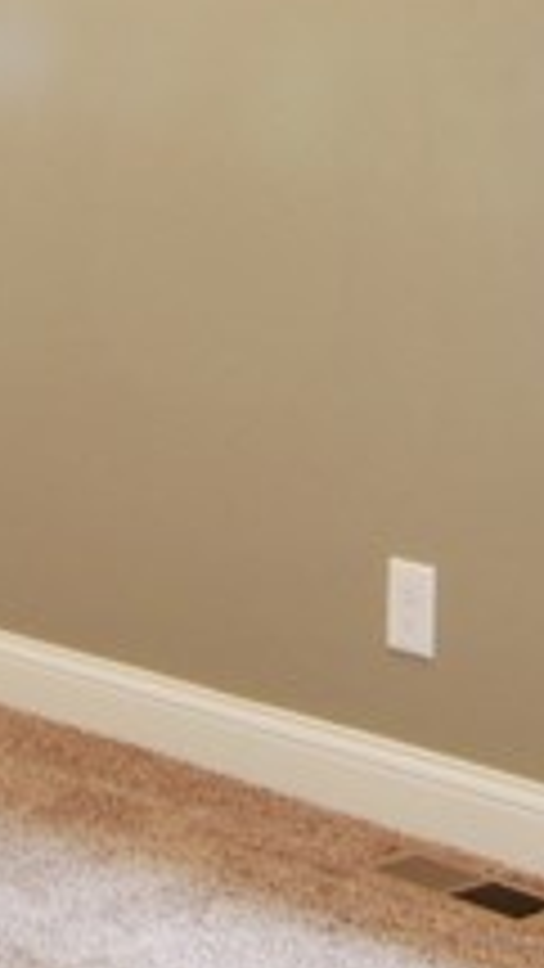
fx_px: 2435
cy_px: -5
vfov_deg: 21.6
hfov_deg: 12.3
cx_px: -182
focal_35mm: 95
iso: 200
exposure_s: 1/2.5
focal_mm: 12
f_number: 9
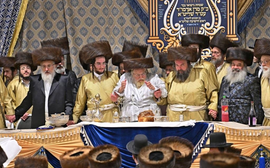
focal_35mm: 307
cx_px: 135
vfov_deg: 4.3
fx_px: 2259
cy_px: 88
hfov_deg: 6.8
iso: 640
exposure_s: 1/250
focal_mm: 200
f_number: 2.8
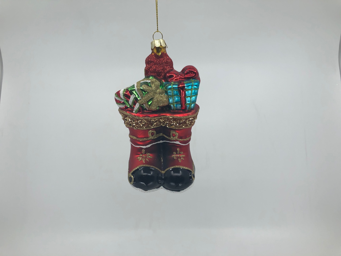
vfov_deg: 49.7
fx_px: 276
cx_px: 170
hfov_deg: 63.4
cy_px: 128
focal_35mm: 28
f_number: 1.8
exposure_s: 1/533
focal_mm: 3.99
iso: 20
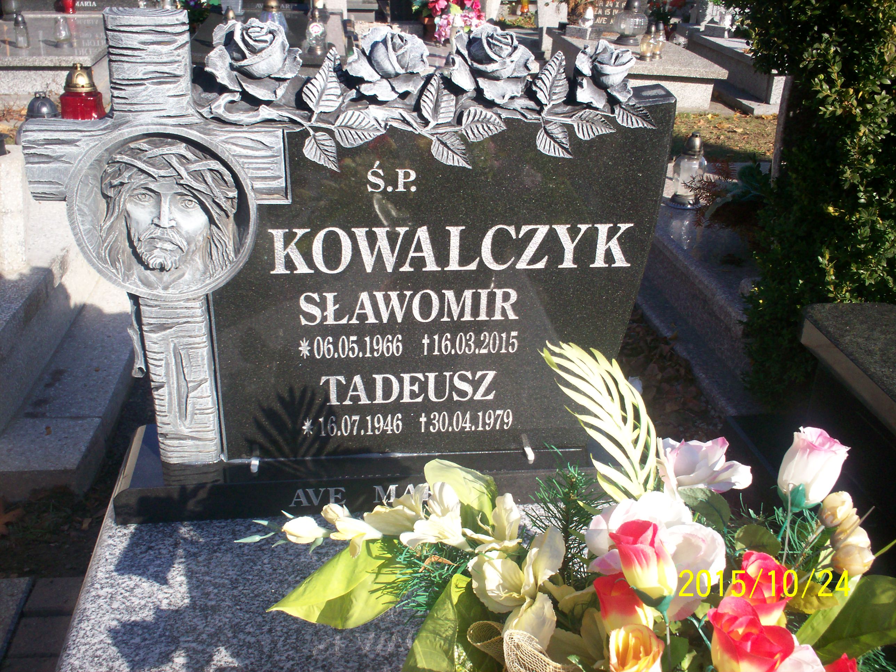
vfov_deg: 39.7
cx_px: 448
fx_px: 932
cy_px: 336
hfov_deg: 51.4
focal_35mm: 36
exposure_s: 1/318
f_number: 4.5
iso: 100
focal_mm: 6
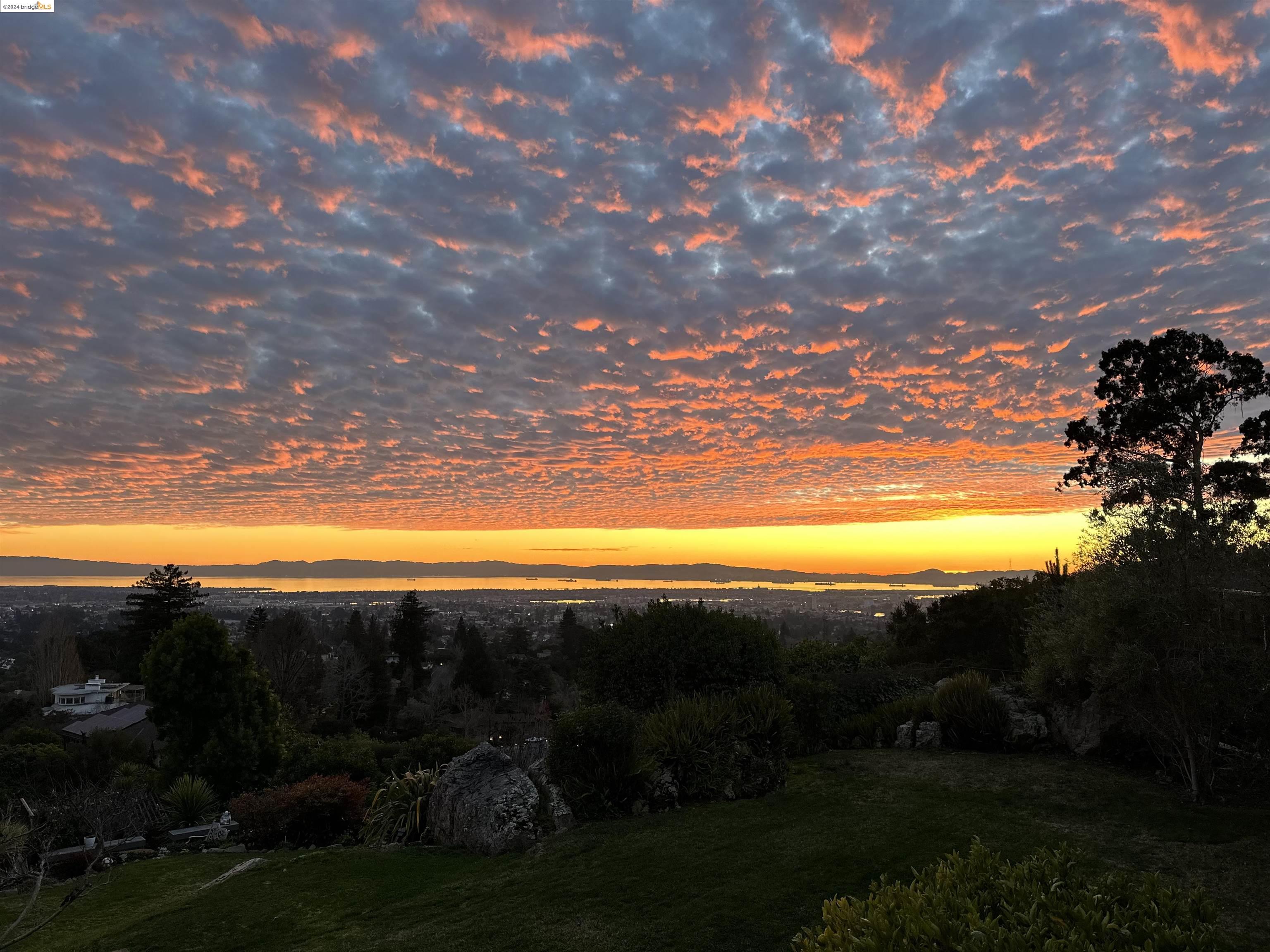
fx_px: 881
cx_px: 635
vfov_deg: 56.8
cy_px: 476
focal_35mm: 24
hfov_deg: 71.6
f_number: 1.78
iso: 125
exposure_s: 1/121
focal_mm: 6.86
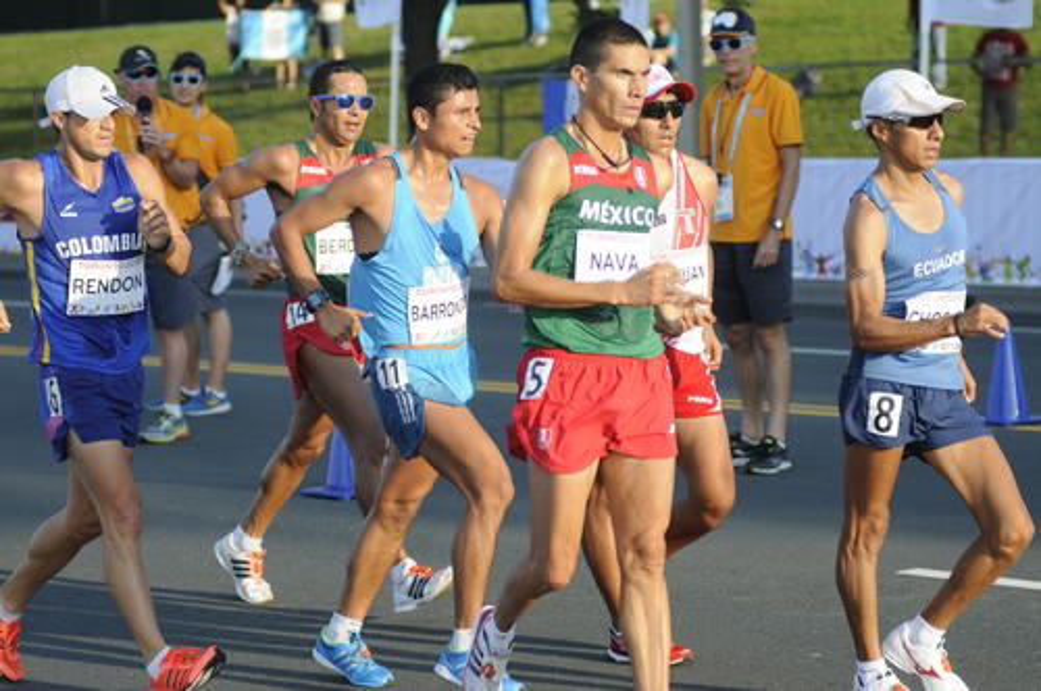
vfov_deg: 11.4
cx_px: 520
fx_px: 3465
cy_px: 346
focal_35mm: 120
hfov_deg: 17.1
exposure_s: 1/2000
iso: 500
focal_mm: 80
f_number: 3.5
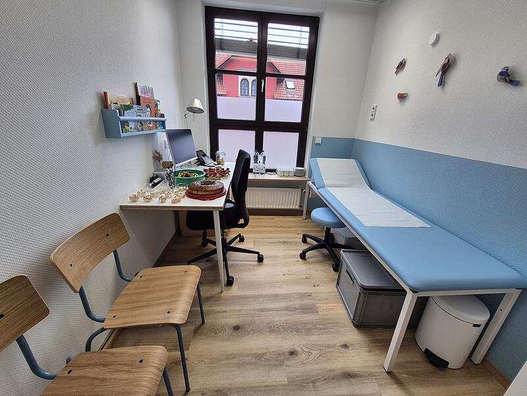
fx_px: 198
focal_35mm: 13
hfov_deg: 106.2
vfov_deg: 89.9
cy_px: 198
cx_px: 264
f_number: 2.2
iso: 50
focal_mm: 1.74
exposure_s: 1/100
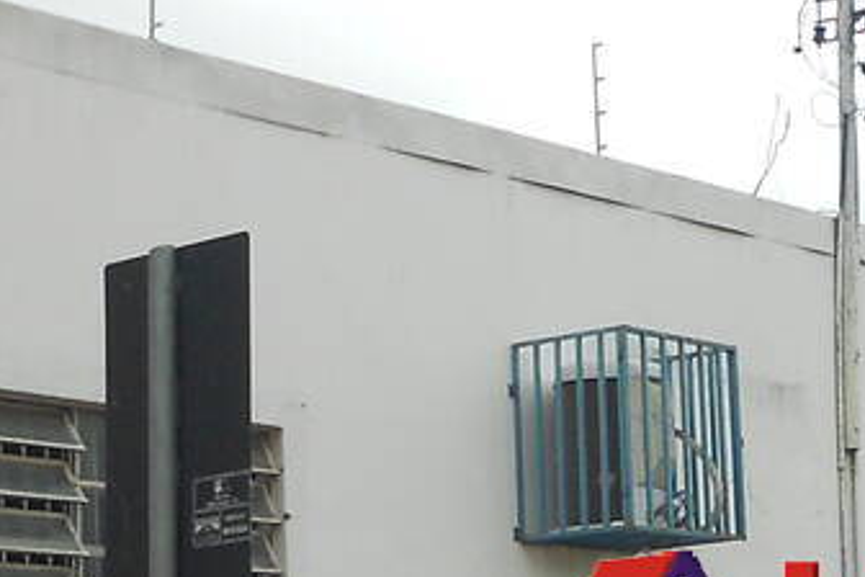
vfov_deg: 11.6
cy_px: 644
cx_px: 981
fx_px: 2787
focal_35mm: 116
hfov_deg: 17.0
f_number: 3.2
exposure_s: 1/640
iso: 80
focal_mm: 4.6
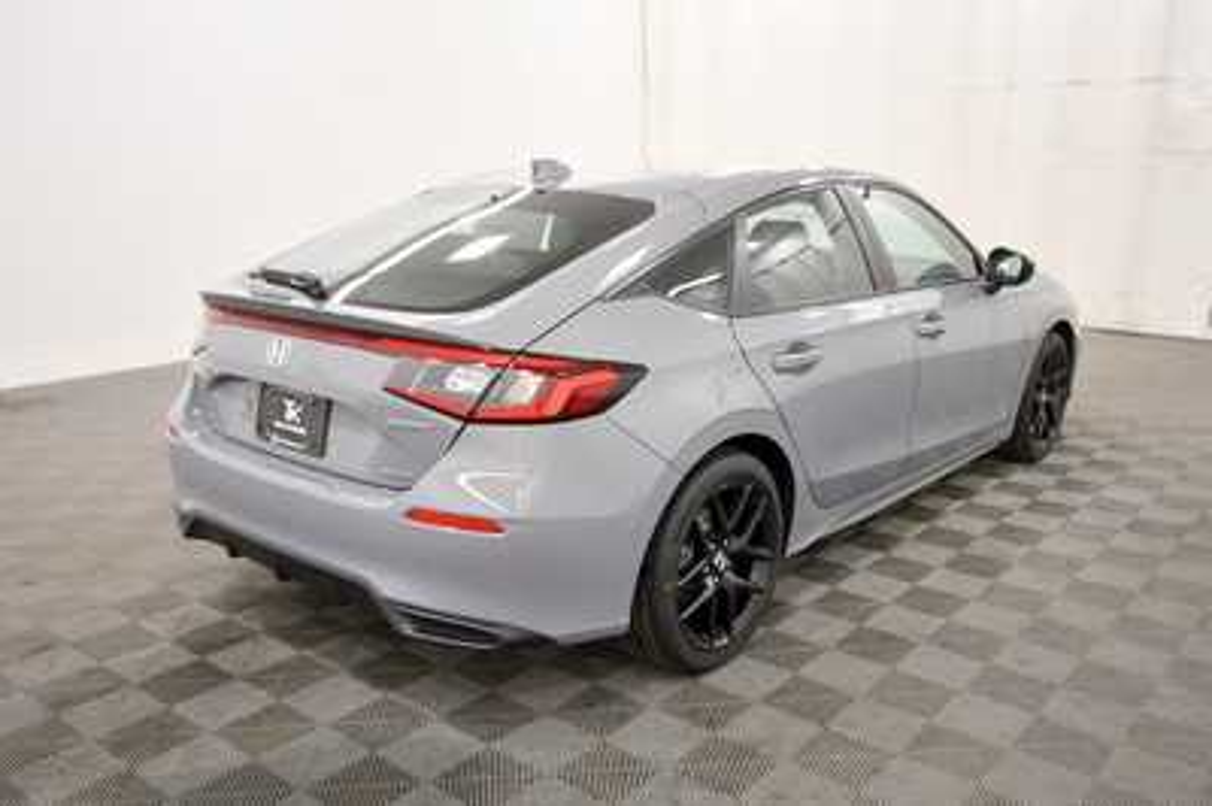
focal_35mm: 27
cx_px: 606
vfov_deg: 47.9
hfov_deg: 67.4
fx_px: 908
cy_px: 403
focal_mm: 18
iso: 1250
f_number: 5.3
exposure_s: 1/125
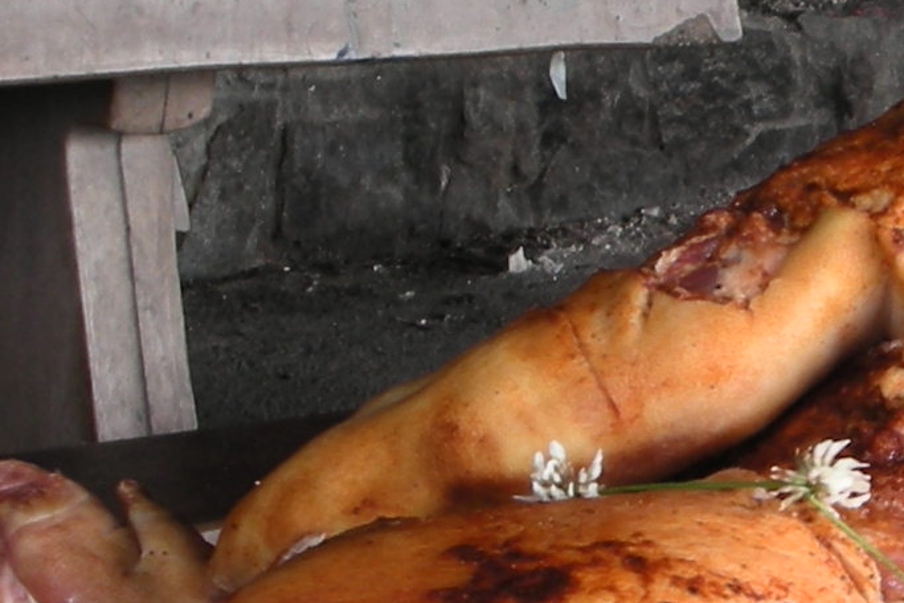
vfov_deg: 9.2
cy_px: 226
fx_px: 3768
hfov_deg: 13.4
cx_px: 964
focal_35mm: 150
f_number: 3
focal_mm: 5.8
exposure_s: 1/65.6
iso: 50
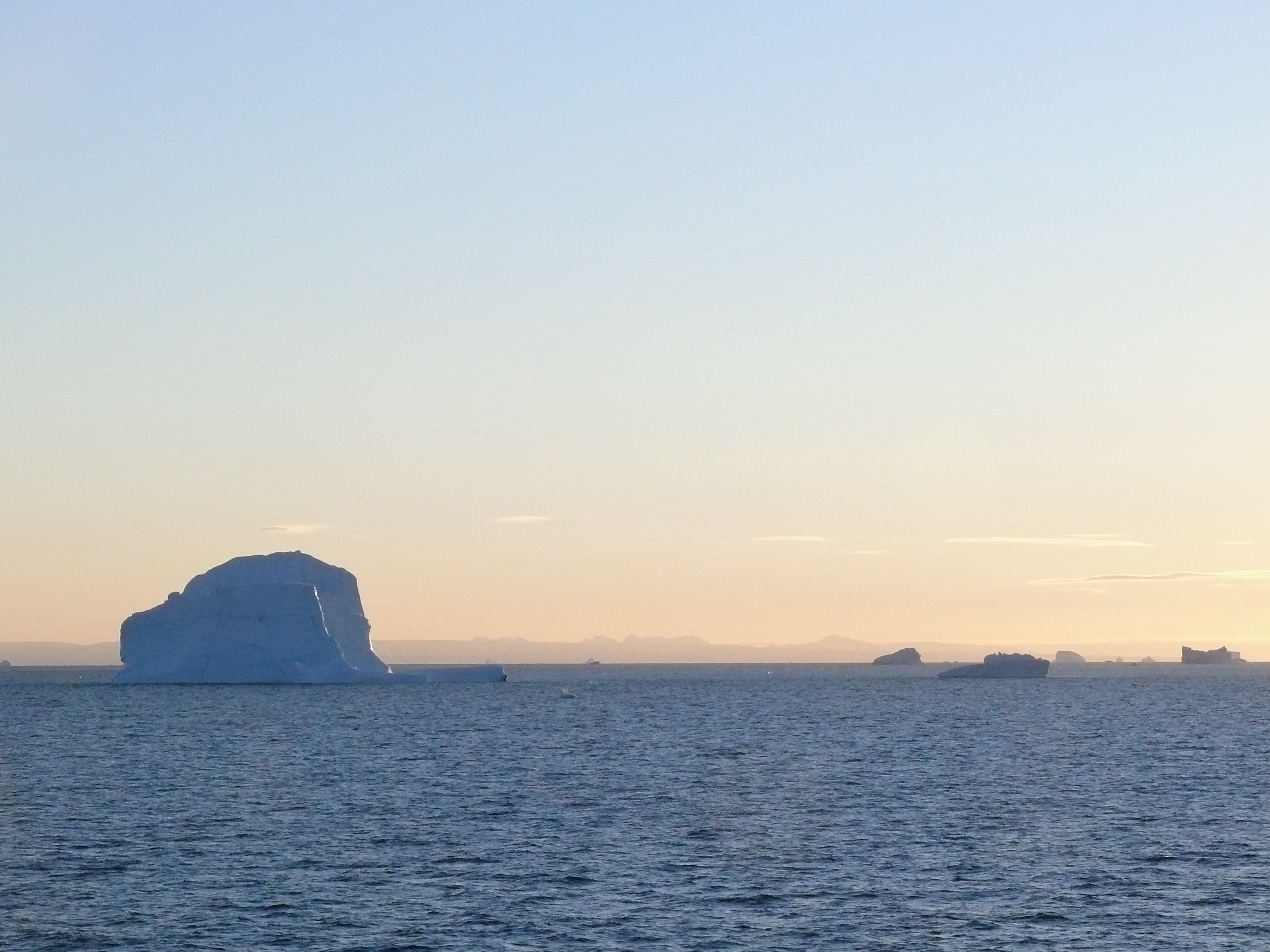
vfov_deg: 13.3
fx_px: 4072
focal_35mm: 111
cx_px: 635
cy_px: 476
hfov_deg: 17.7
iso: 400
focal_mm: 20.9
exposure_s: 1/800
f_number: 8
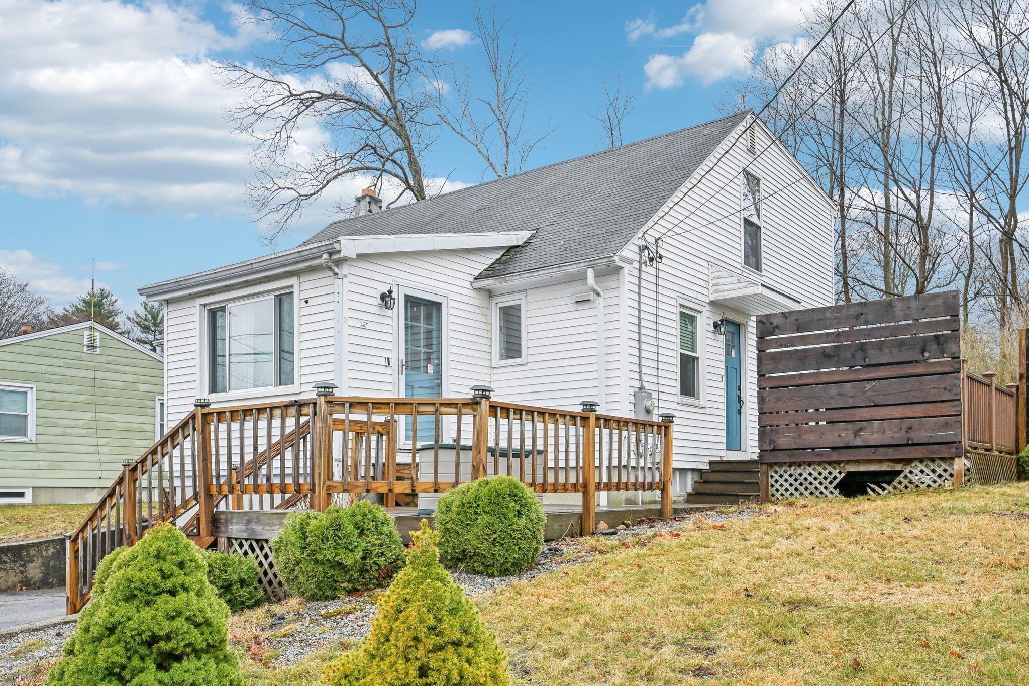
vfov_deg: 45.0
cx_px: 514
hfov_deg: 63.7
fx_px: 829
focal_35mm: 29
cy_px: 343
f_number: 8
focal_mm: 29
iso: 400
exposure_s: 1/400
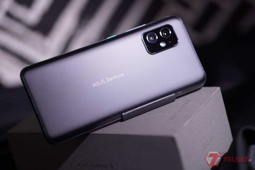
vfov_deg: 16.3
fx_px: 595
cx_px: 128
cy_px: 85
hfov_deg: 24.2
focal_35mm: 84
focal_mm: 56
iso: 800
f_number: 1.4
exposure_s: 1/320
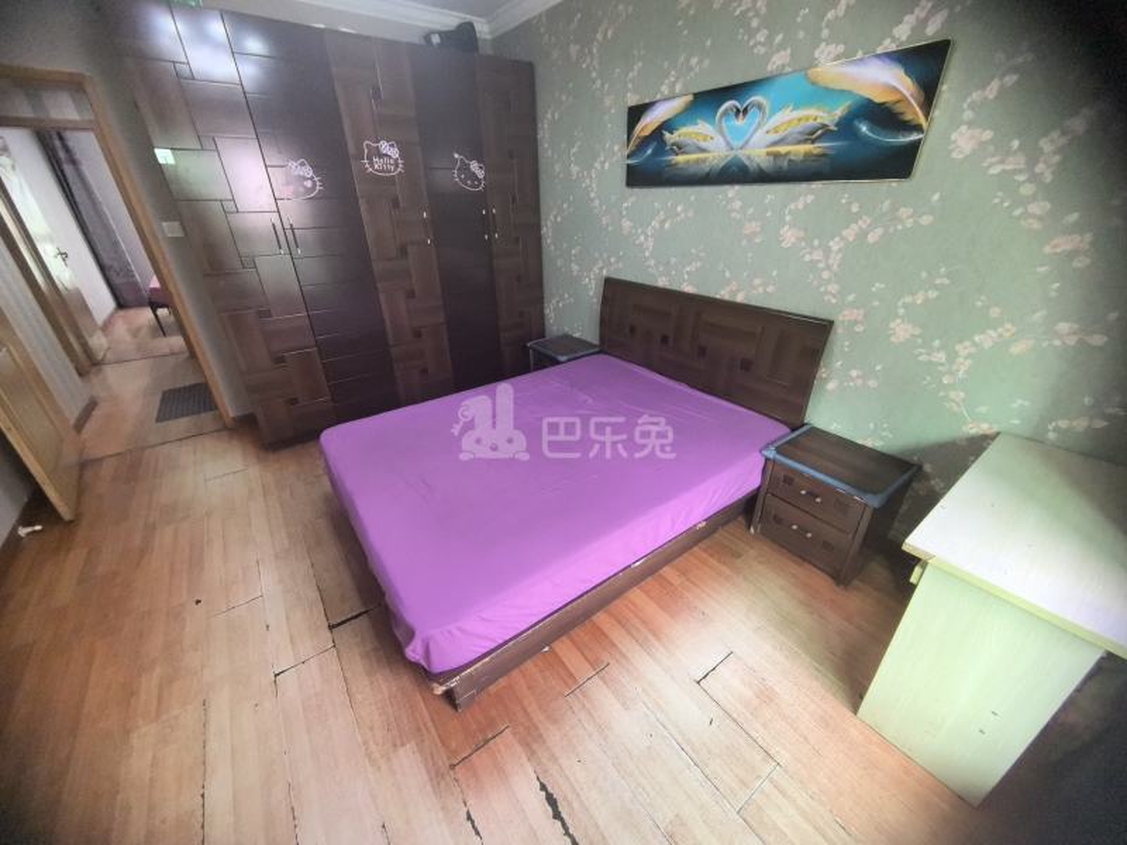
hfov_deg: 106.2
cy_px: 422
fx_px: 423
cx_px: 564
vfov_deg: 89.9
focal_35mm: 13
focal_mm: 1.95
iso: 200
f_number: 2.2
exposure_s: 1/50
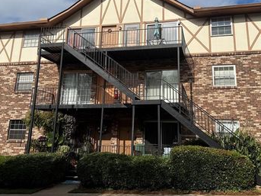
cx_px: 146
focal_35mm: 35
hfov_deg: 52.5
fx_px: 264
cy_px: 67
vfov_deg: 40.2
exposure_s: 1/8130
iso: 80
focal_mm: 6.76
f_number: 1.78
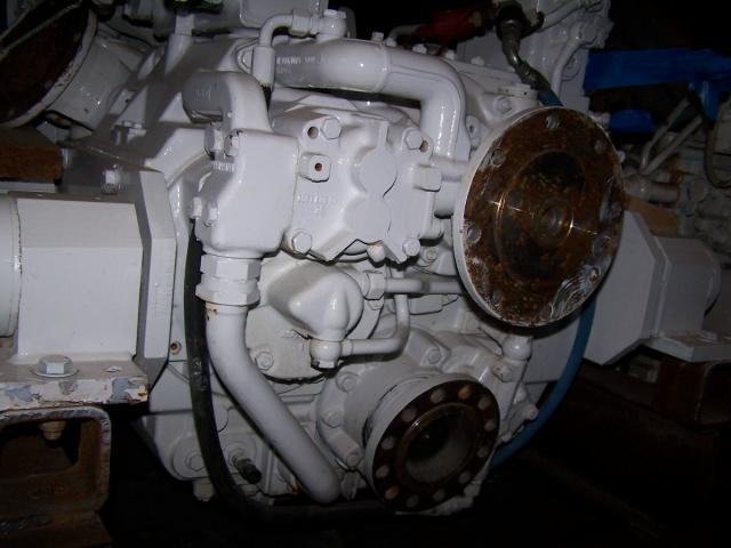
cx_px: 366
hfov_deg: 49.0
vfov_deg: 37.7
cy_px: 274
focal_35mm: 38
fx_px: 802
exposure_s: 1/60
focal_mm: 6.3
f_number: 2.8
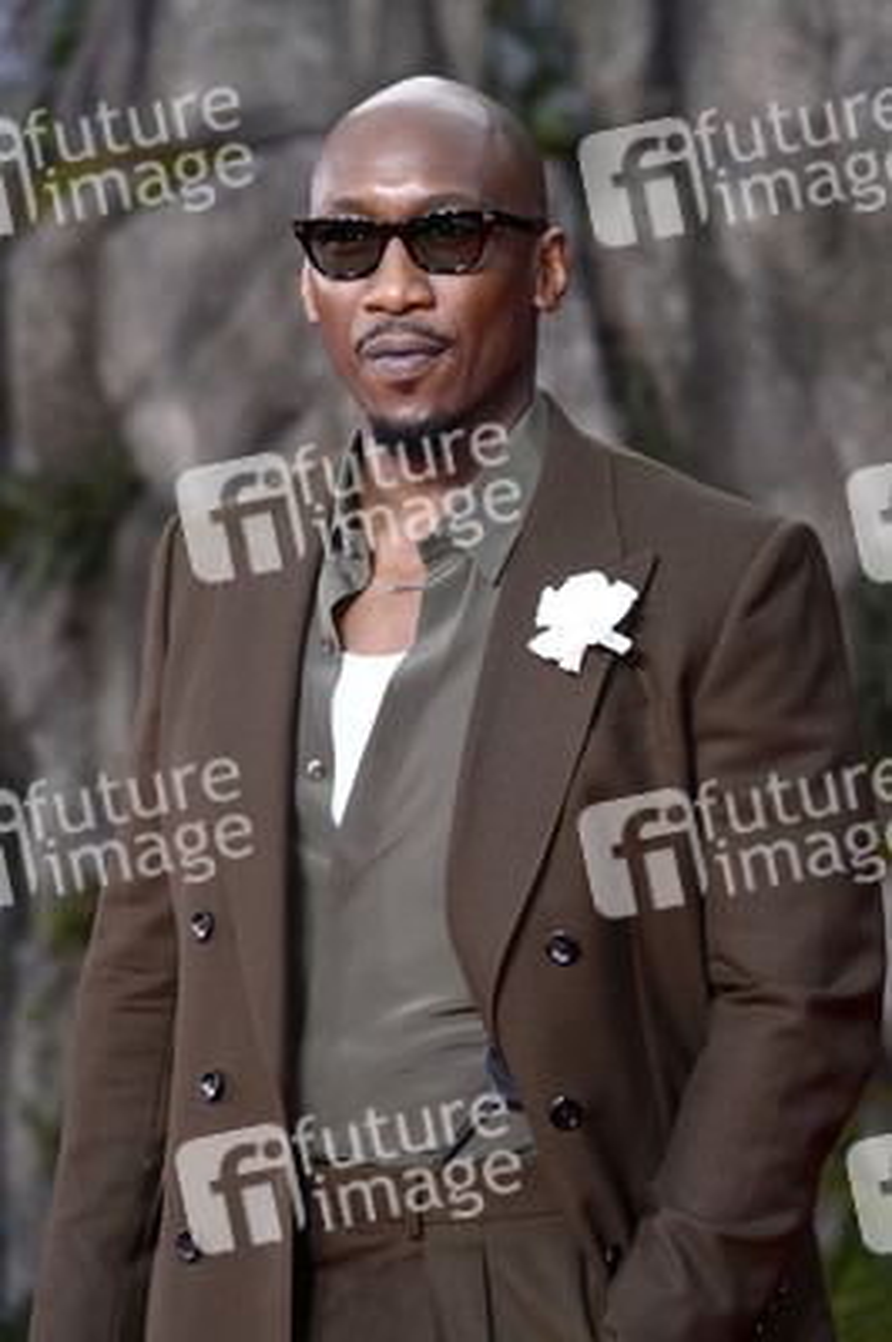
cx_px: 446
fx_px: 11168
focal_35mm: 300
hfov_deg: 4.6
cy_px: 671
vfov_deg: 6.9
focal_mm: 300
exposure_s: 1/200
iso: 640
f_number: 8
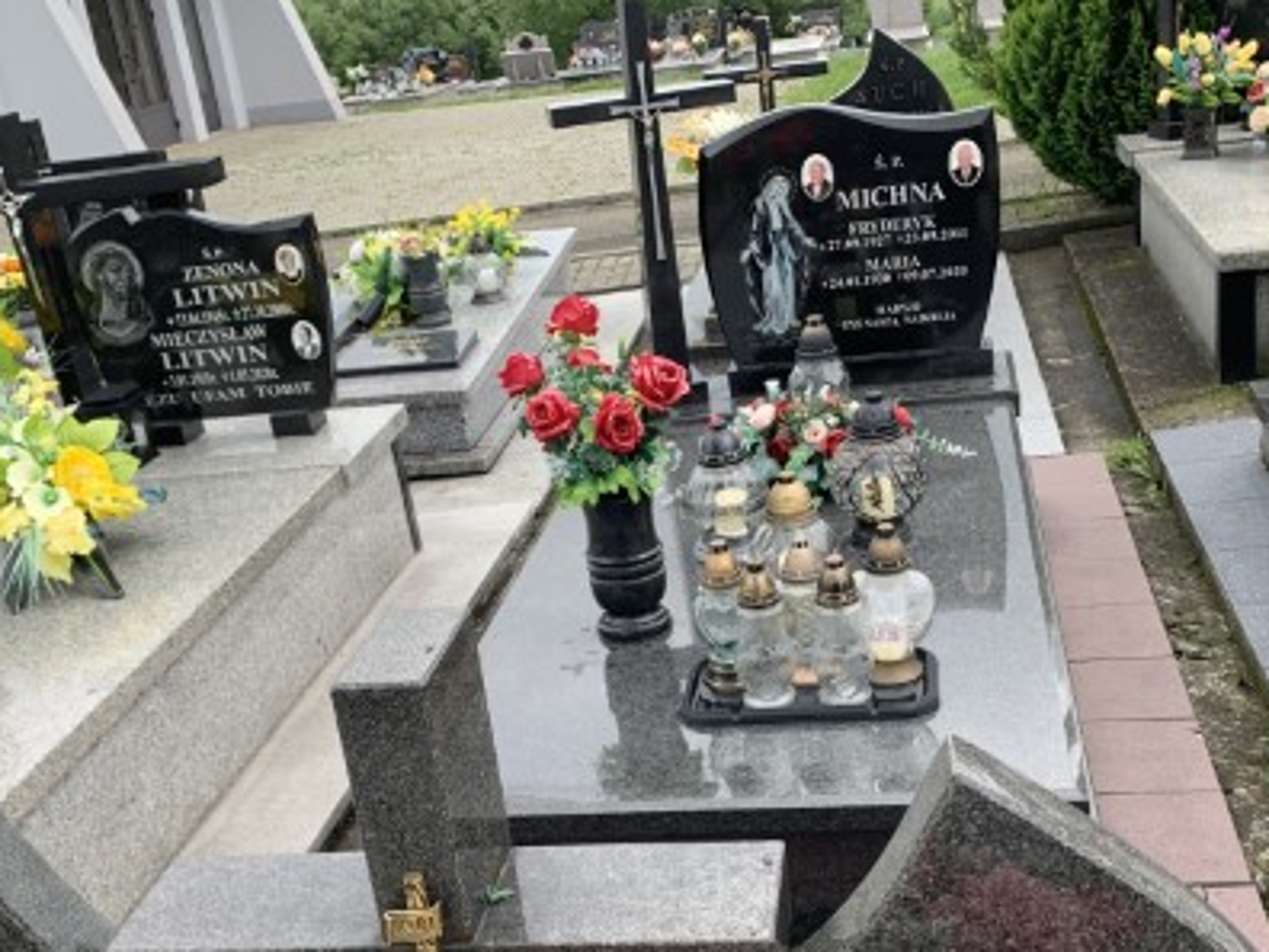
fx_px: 1540
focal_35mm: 42
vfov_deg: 33.8
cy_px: 696
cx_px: 679
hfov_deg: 44.8
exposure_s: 1/783
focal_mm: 4.25
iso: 25
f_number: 1.8
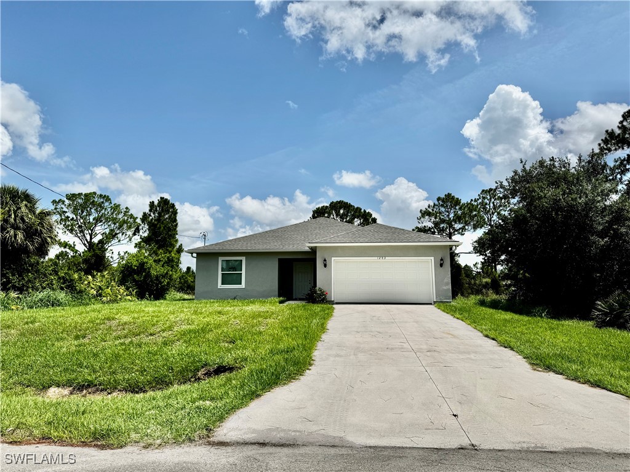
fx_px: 437
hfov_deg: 71.6
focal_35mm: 24
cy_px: 236
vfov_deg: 56.8
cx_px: 315
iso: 80
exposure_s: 1/10417
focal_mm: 6.76
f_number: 1.78
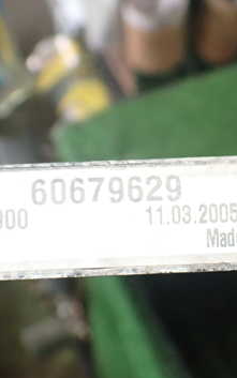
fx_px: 557
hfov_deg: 23.7
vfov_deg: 37.5
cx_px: 183
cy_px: 180
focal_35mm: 54
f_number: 2.3
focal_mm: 5.4
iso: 800
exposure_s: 1/125
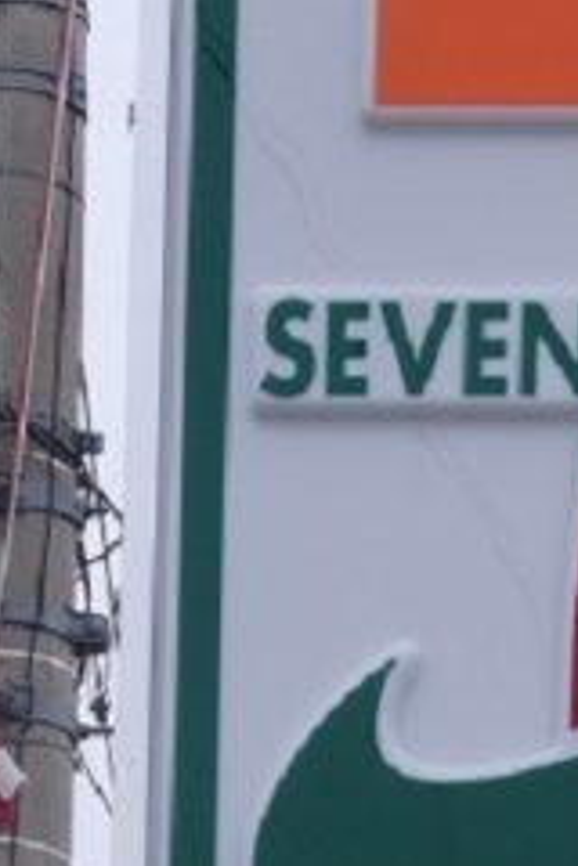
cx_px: 760
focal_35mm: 321
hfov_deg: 4.3
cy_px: 617
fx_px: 7730
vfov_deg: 6.4
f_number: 5
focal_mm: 19
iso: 125
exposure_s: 1/500
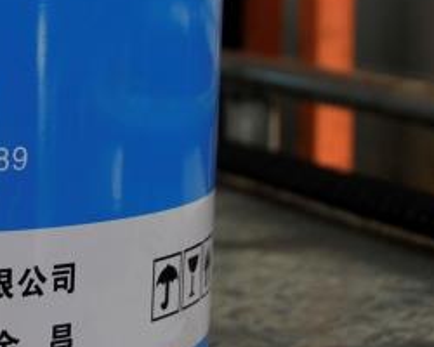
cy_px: -47
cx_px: -208
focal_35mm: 138
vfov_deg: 11.0
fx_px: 1773
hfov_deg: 13.2
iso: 200
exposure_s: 1/160
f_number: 3.8
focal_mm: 24
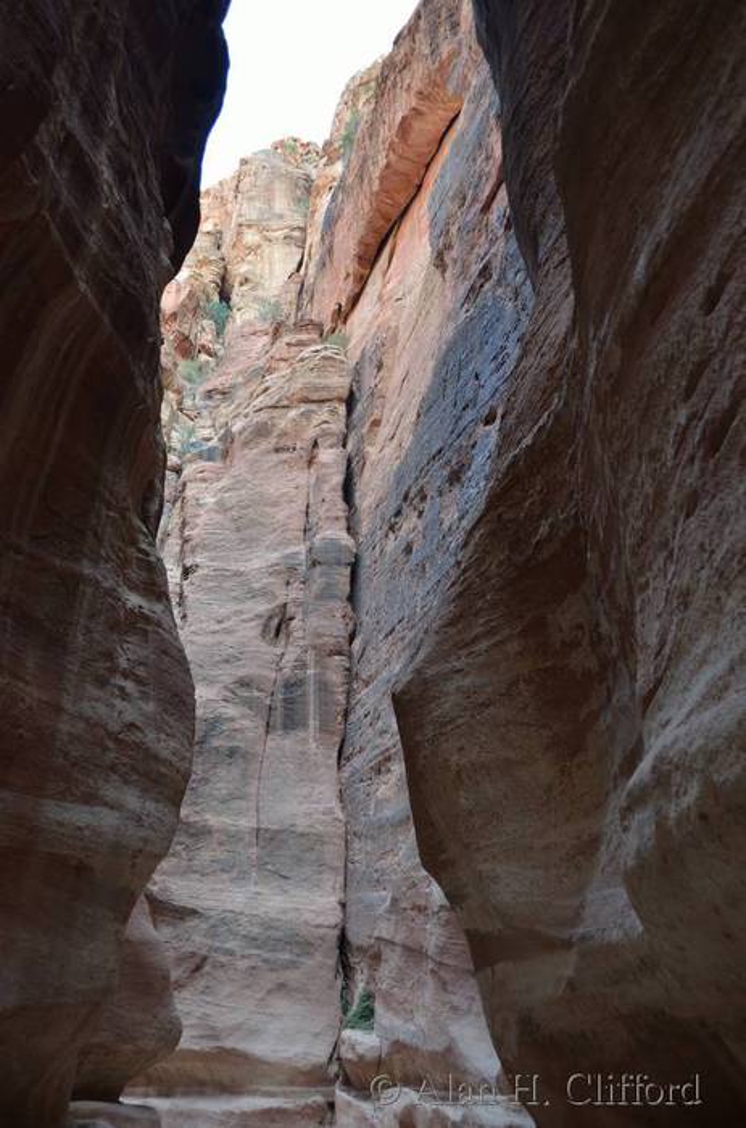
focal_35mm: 33
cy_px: 564
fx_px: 1031
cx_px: 373
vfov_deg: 57.3
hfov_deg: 39.8
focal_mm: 22
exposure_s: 1/160
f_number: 3.8
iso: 360
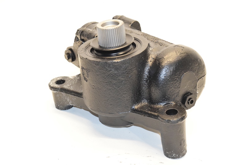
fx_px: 564
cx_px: 123
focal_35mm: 82
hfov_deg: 24.6
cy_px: 82
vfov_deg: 16.6
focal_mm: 55
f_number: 10
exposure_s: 1/200
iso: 3200
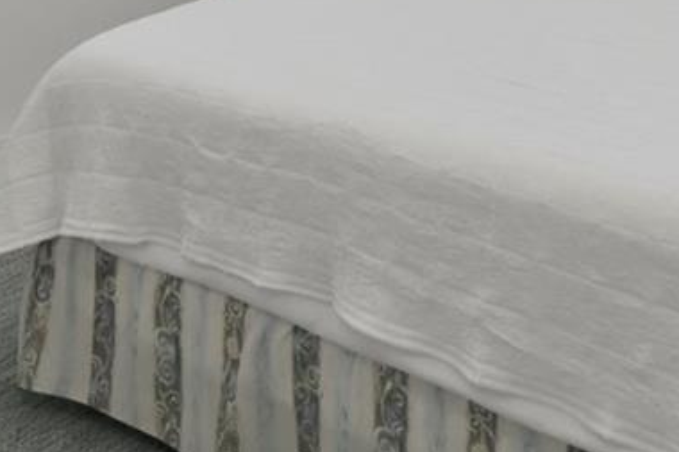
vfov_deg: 19.3
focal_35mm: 59
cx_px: 352
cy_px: -273
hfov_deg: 33.9
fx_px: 1112
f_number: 9
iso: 400
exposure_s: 1/320
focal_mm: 14
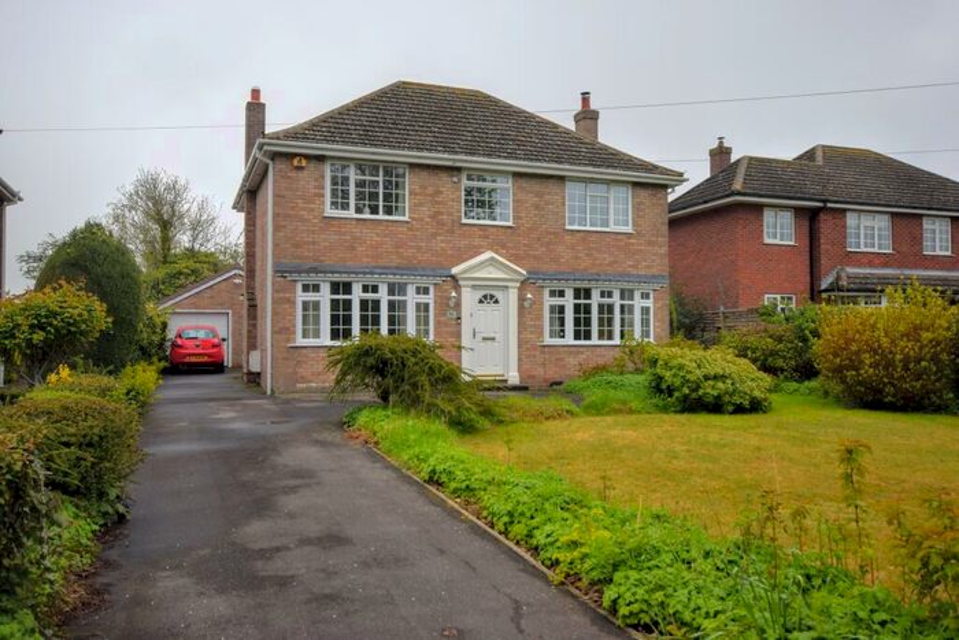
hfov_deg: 61.9
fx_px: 799
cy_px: 320
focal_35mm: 30
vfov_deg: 43.6
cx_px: 480
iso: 100
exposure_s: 1/200
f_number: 5.6
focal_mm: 20
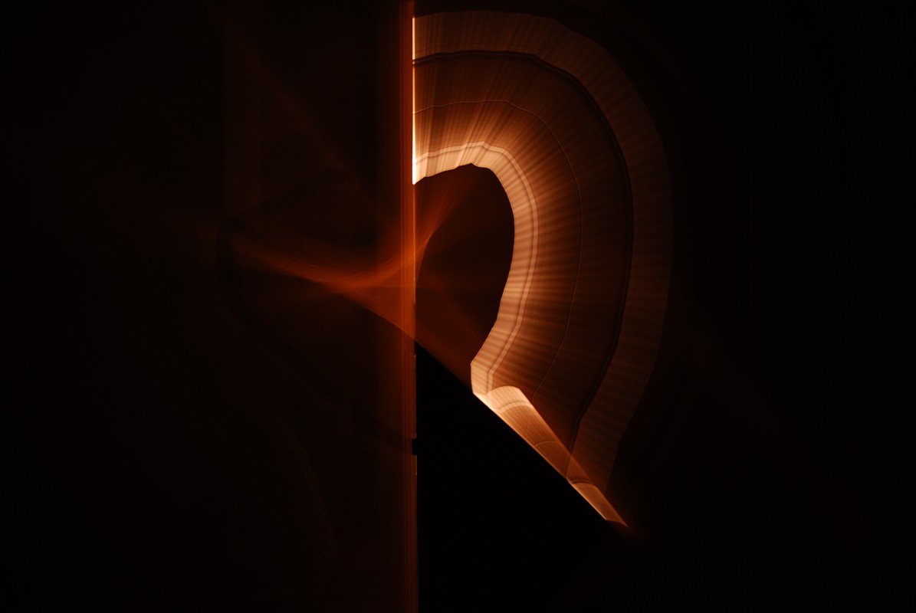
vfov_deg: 43.7
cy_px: 306
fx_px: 764
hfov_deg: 61.9
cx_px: 458
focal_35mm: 30
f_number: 3.8
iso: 100
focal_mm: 20
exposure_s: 1/1.3
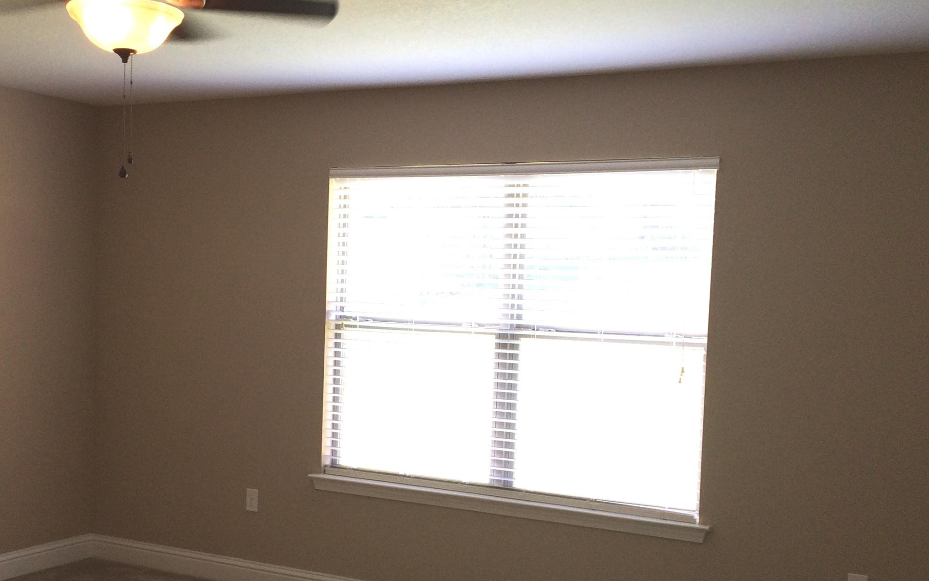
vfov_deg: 27.9
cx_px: 335
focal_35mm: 46
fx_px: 1165
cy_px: 369
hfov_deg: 43.1
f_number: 2.2
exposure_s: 1/60
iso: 50
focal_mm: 4.15
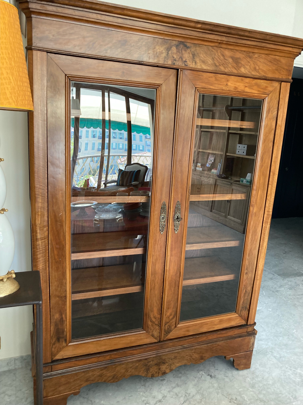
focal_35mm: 28
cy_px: 202
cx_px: 152
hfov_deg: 49.7
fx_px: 327
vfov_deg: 63.4
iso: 160
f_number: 1.8
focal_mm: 3.99
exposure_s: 1/60
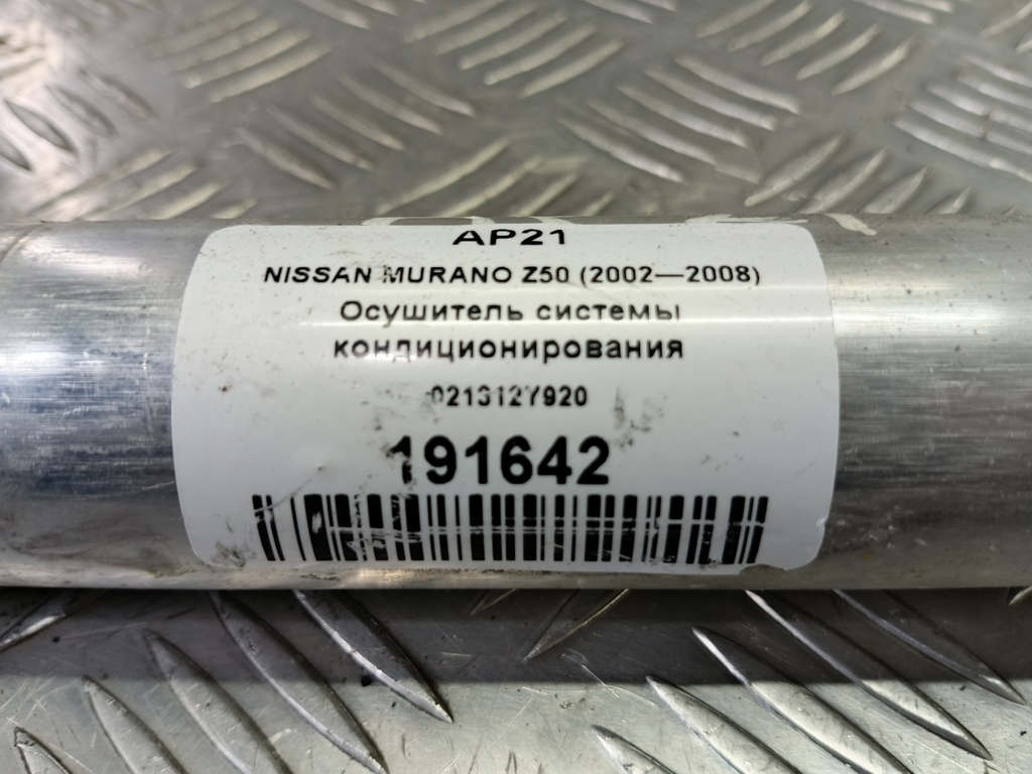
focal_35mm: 27
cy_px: 387
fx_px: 805
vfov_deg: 51.4
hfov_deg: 65.3
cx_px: 516
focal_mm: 4.11
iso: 105
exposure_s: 1/33.3
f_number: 1.6
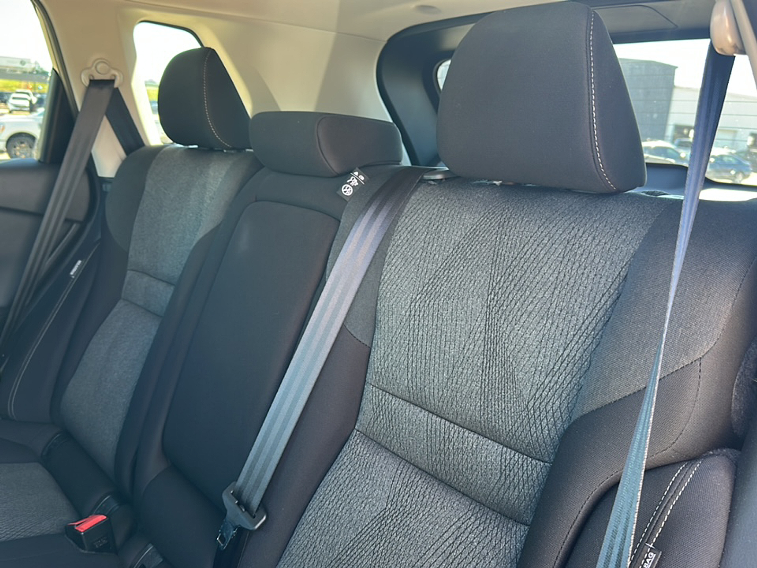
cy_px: 284
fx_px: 547
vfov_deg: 54.9
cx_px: 378
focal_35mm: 25
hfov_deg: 69.4
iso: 64
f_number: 1.78
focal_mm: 6.86
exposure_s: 1/56
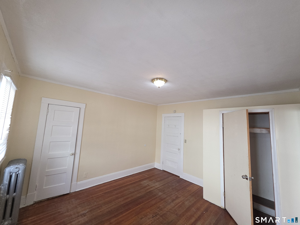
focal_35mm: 13
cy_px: 112
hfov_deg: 106.2
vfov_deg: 89.9
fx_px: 113
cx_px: 150
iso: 80
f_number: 1.9
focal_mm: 2.2
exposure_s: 1/60
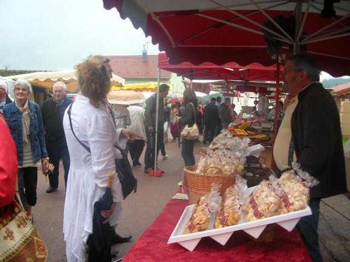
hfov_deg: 52.6
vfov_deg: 40.7
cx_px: 175
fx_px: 354
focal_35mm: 35
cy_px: 131
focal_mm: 5.8
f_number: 2.8
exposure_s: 1/39.6
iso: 50
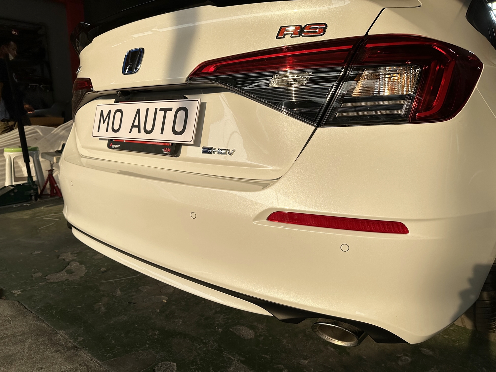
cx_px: 248
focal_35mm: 24
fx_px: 344
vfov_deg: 56.8
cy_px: 186
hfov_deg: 71.6
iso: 80
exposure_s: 1/2028
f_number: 1.78
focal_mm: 6.86
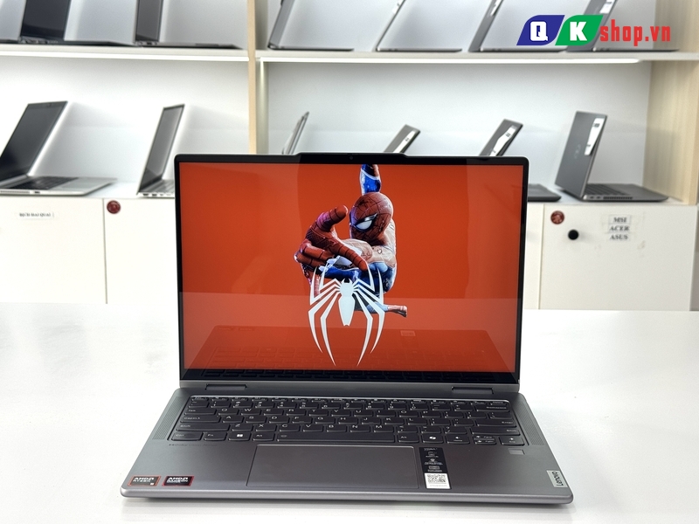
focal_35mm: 48
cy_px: 262
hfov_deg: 39.7
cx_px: 350
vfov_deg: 30.3
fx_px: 969
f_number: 1.78
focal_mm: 6.76
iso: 50
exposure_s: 1/154
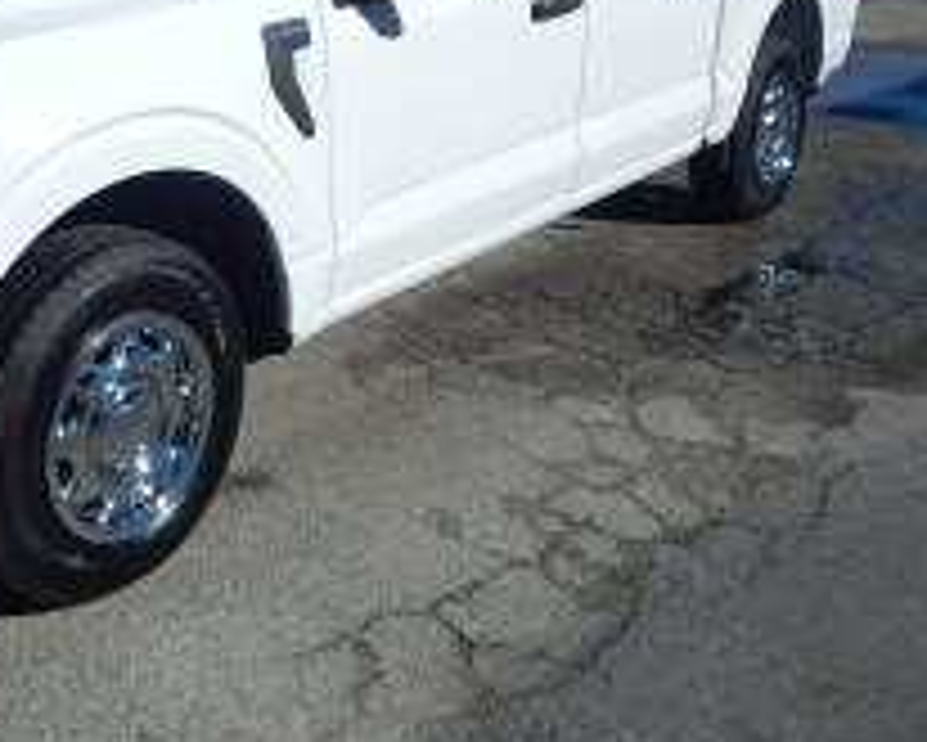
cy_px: 155
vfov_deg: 32.0
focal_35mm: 46
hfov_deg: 38.5
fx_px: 1263
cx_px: 158
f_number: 6.1
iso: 125
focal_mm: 4.5
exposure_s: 1/1500
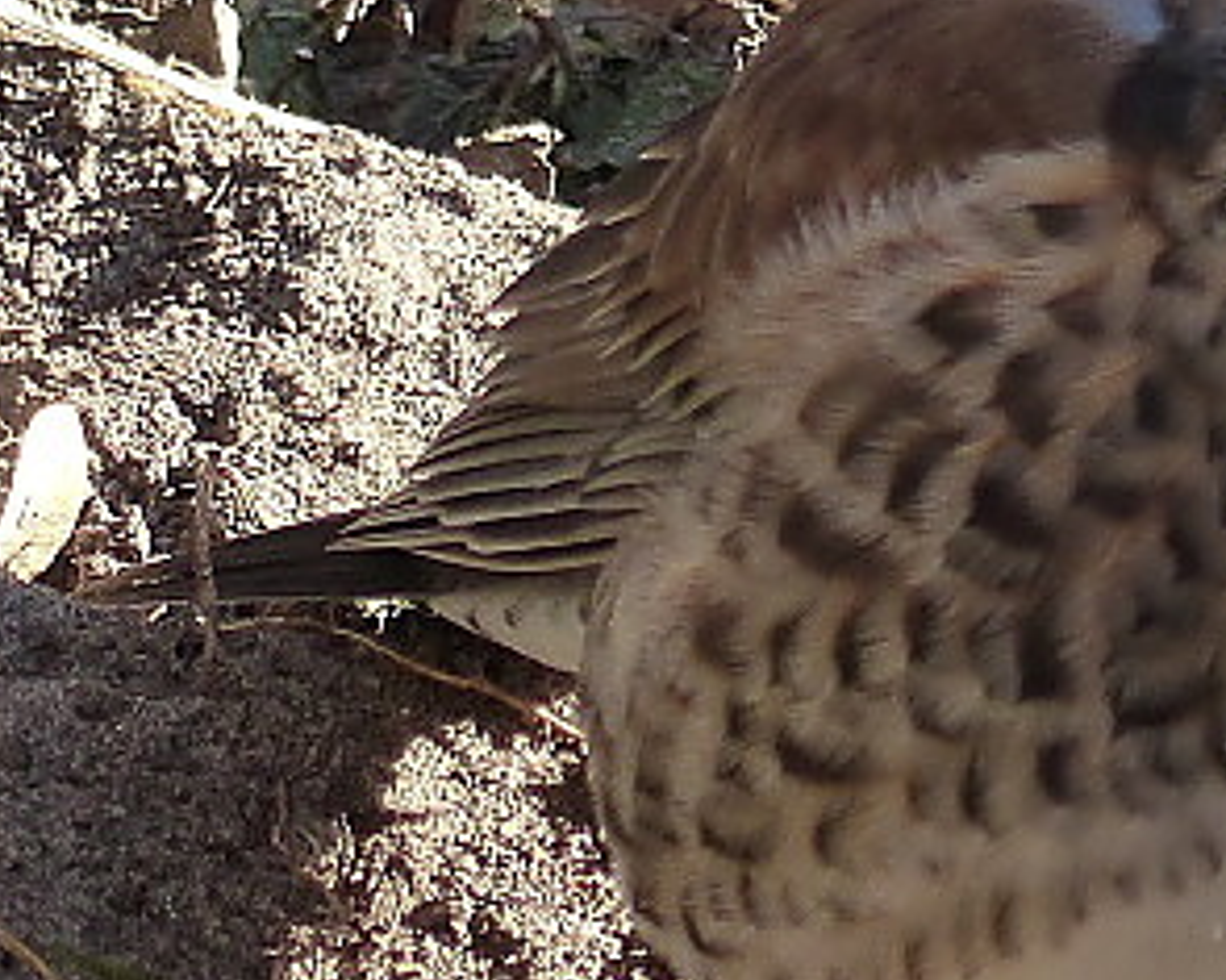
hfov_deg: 0.9
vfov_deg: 0.7
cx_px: 1155
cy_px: 546
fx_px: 80997
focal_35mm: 2233
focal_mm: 108
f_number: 4
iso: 160
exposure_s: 1/125
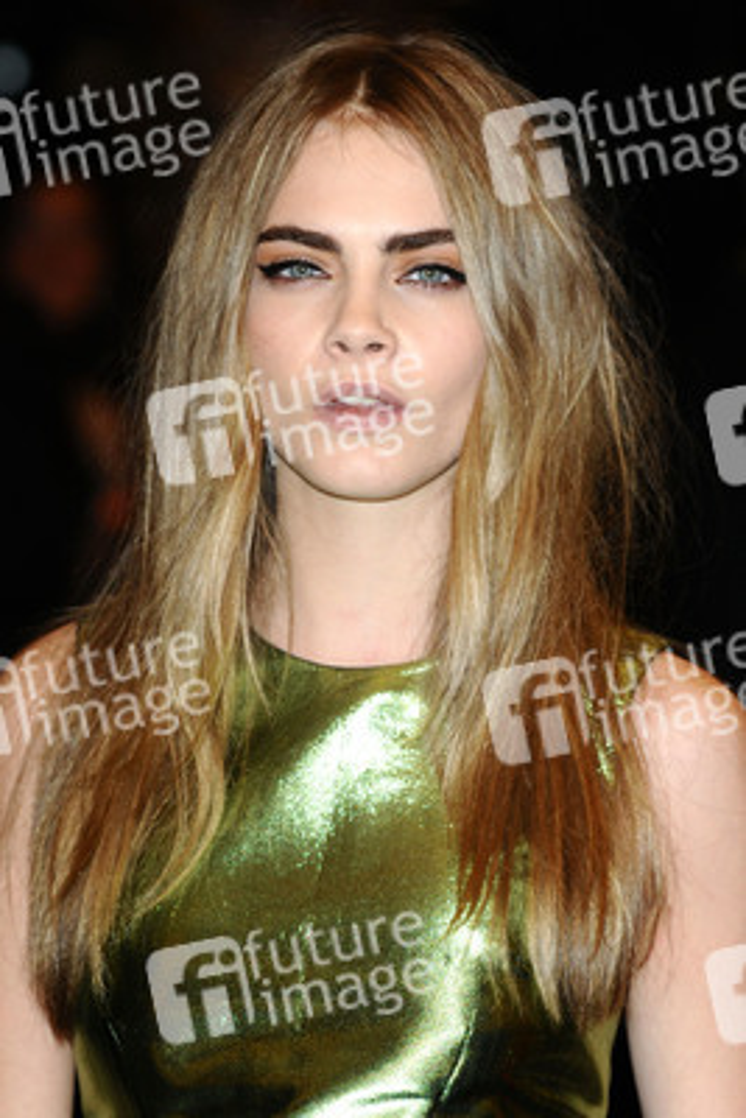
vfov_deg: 12.2
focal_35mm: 168
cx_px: 373
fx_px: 5217
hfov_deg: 8.2
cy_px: 559
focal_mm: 112
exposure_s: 1/160
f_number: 4
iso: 640
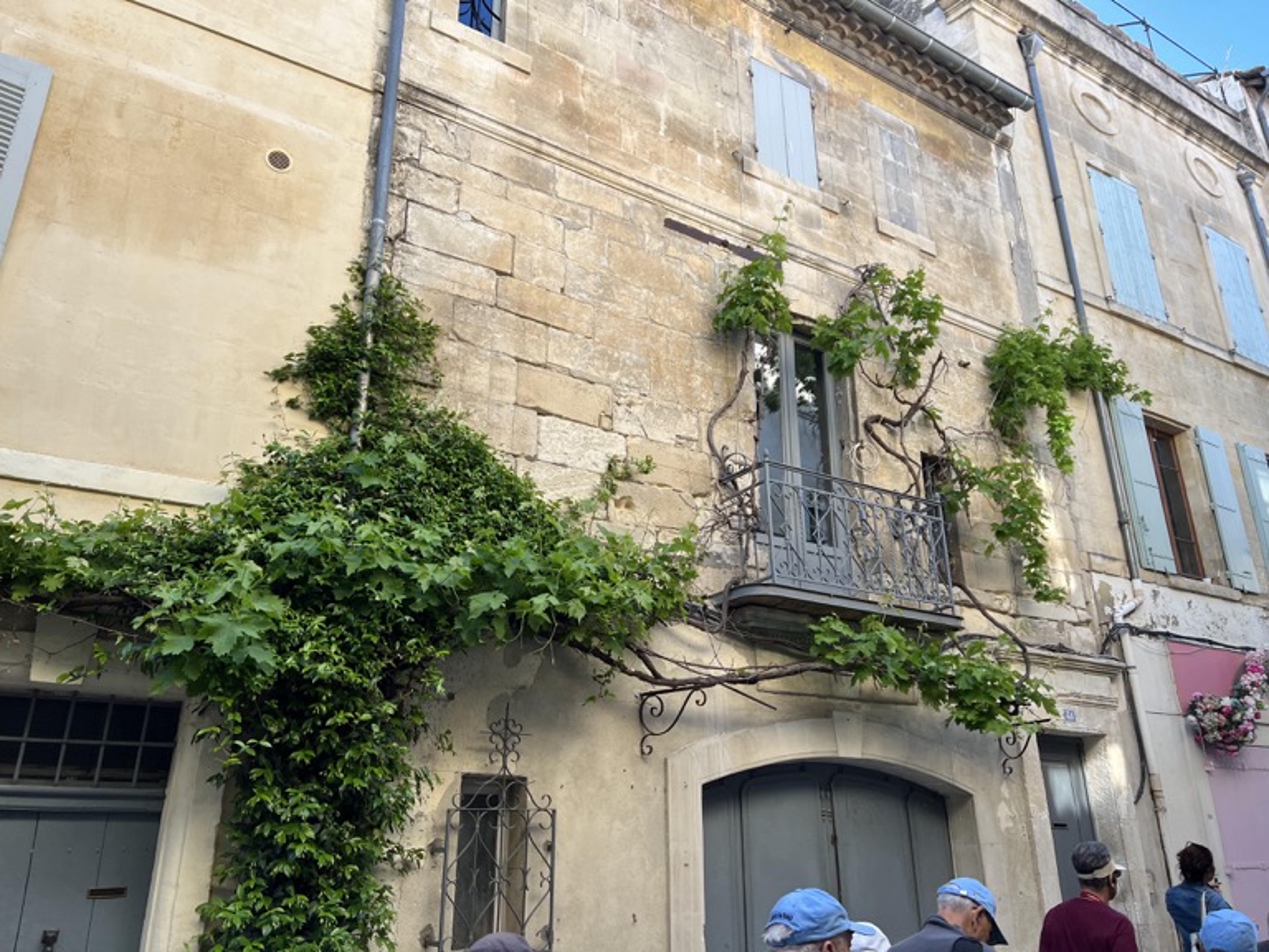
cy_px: 476
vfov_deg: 53.1
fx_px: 953
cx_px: 634
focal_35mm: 26
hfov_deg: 67.3
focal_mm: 5.7
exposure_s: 1/604
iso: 50
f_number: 1.5
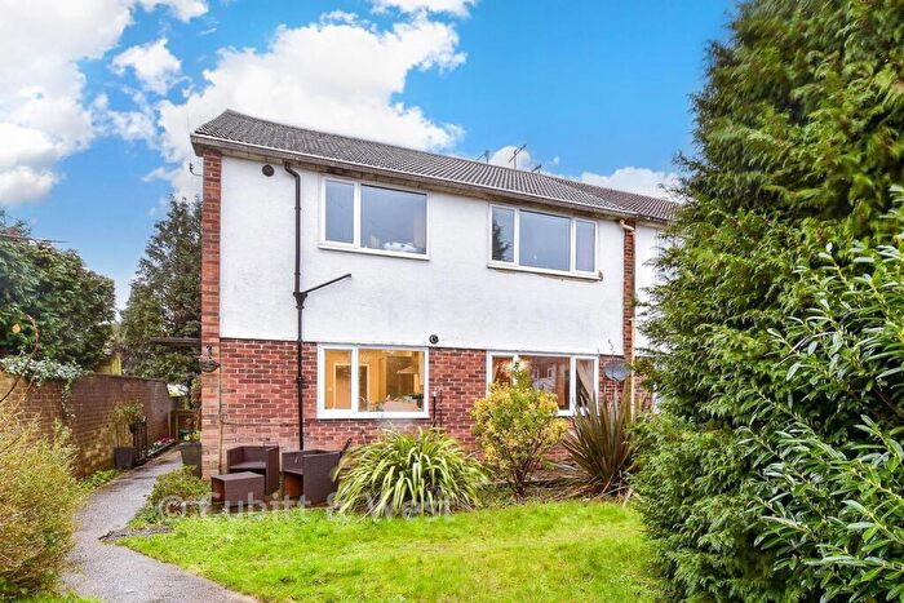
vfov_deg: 77.4
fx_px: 377
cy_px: 302
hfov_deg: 100.4
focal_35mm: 15
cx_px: 452
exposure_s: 1/3
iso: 160
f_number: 8
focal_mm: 10
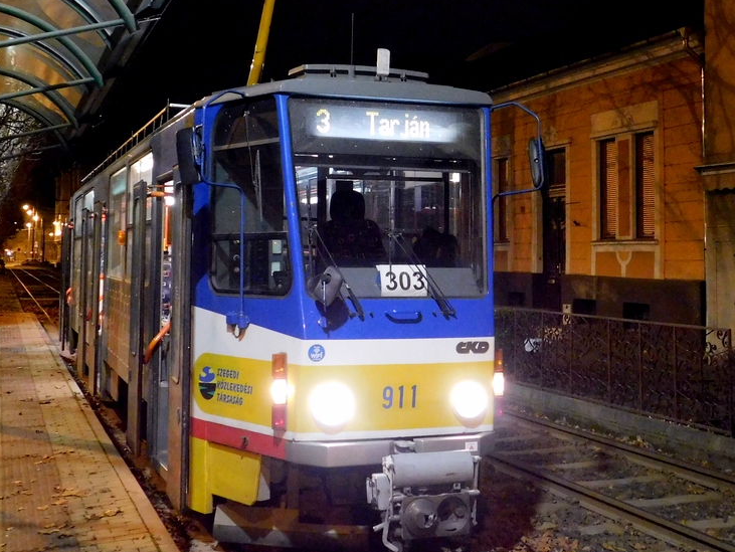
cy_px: 221
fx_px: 892
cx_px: 333
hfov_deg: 44.7
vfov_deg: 34.3
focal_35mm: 42
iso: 800
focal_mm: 5.3
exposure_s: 1/8
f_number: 3.2
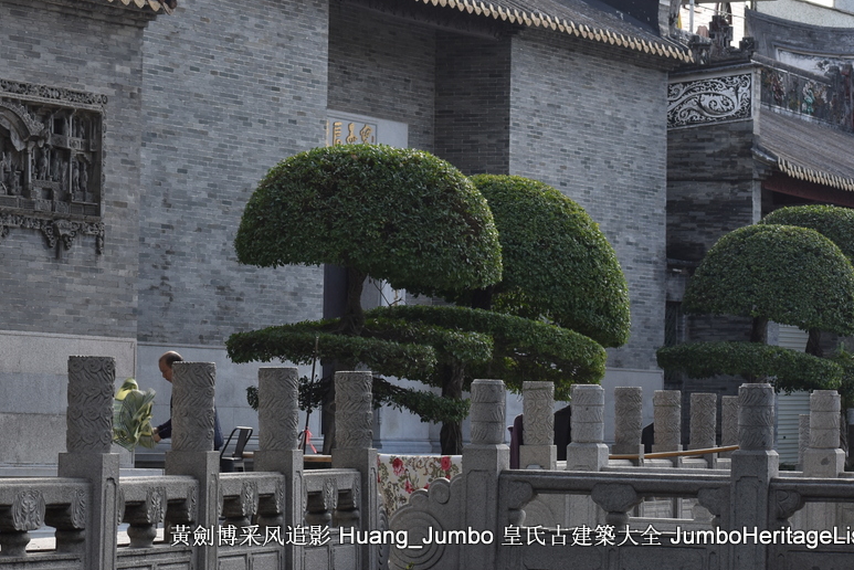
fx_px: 3868
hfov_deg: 12.6
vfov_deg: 8.4
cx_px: 239
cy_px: 134
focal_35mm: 163
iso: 200
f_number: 7.1
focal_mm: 70
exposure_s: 1/250
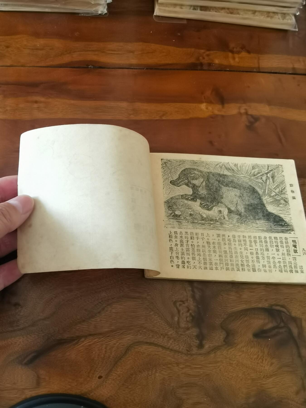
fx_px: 318
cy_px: 204
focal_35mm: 27
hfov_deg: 51.4
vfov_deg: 65.3
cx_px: 153
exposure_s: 1/25
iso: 320
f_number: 2.2
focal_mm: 2.26
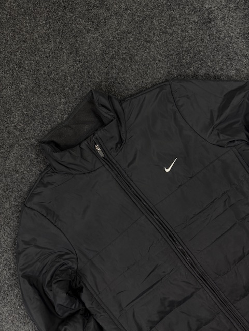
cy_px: 166
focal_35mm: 24
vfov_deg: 71.6
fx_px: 230
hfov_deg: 56.8
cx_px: 124
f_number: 1.78
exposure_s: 1/100
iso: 200
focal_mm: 6.76
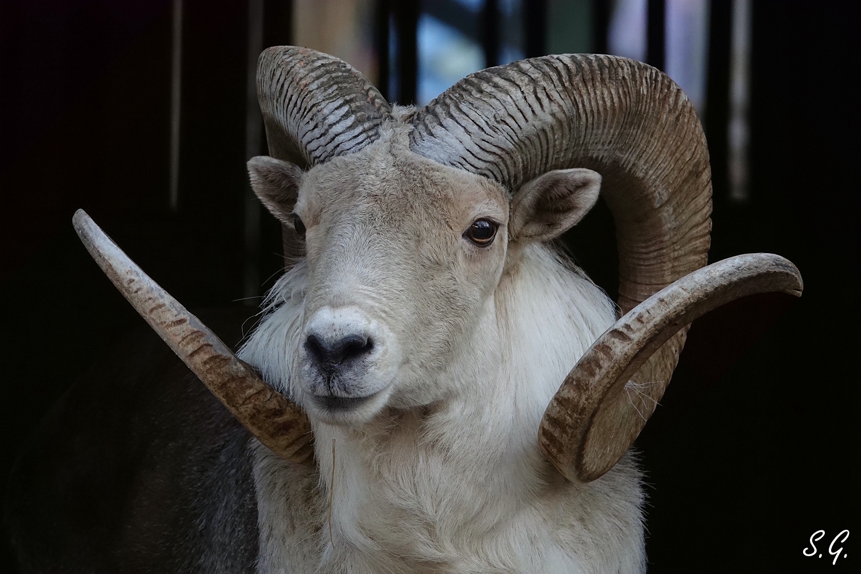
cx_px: 430
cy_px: 287
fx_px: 12364
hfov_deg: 4.0
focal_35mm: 517
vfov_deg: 2.7
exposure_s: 1/250
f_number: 4
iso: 800
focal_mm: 189.74
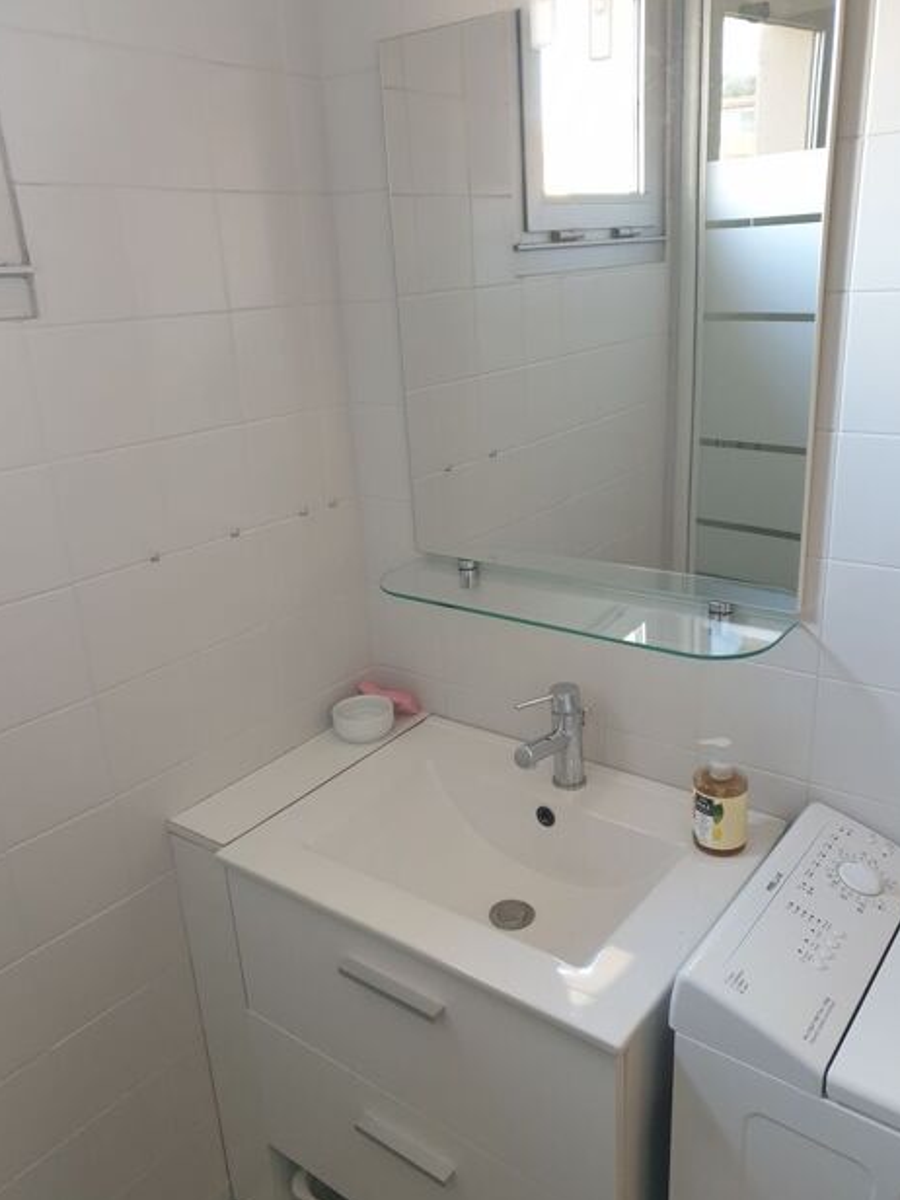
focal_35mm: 27
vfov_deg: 65.3
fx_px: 936
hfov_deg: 51.4
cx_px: 458
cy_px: 619
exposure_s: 1/48
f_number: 1.5
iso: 250
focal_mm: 4.3
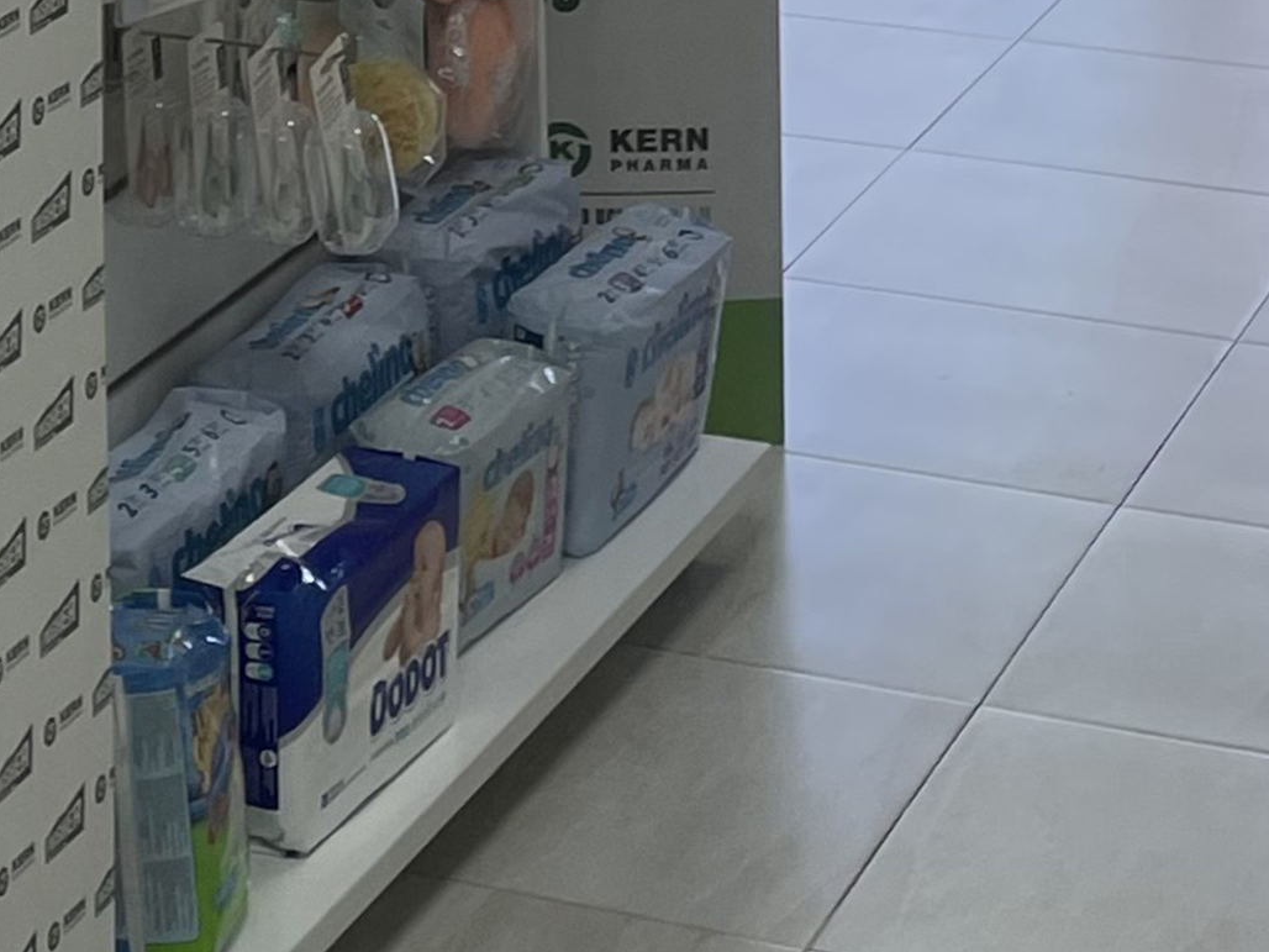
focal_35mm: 102
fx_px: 3739
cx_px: 133
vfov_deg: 13.5
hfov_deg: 18.9
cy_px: -558
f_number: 1.6
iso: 32
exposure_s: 1/356
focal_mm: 4.2
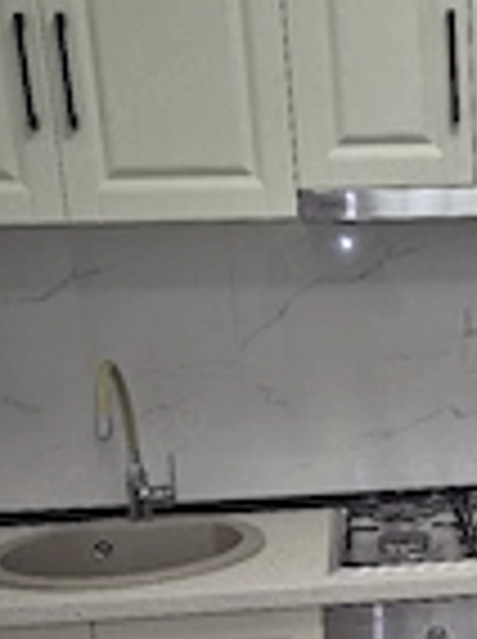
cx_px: 504
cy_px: 558
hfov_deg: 21.5
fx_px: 1198
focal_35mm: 65
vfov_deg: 28.8
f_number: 1.8
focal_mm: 5.4
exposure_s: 1/100
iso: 40
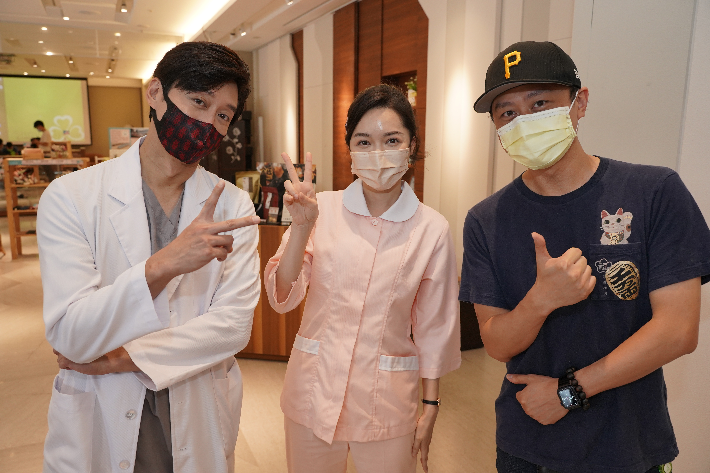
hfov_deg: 65.5
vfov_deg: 46.4
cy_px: 236
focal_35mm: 28
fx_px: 552
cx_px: 355
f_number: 5.6
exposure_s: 1/160
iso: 1600
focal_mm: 28
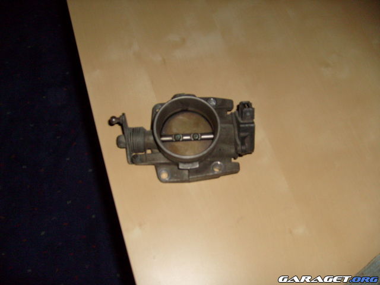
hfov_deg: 52.6
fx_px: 384
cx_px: 190
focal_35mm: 35
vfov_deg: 40.7
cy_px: 142
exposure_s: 1/45
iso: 100
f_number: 2.8
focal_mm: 5.8
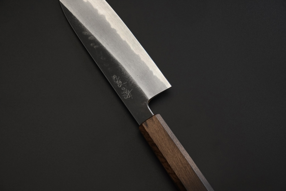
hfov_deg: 27.0
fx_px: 596
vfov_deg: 18.2
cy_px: 96
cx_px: 143
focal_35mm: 75
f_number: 7.1
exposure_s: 1/160
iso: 640
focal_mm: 50
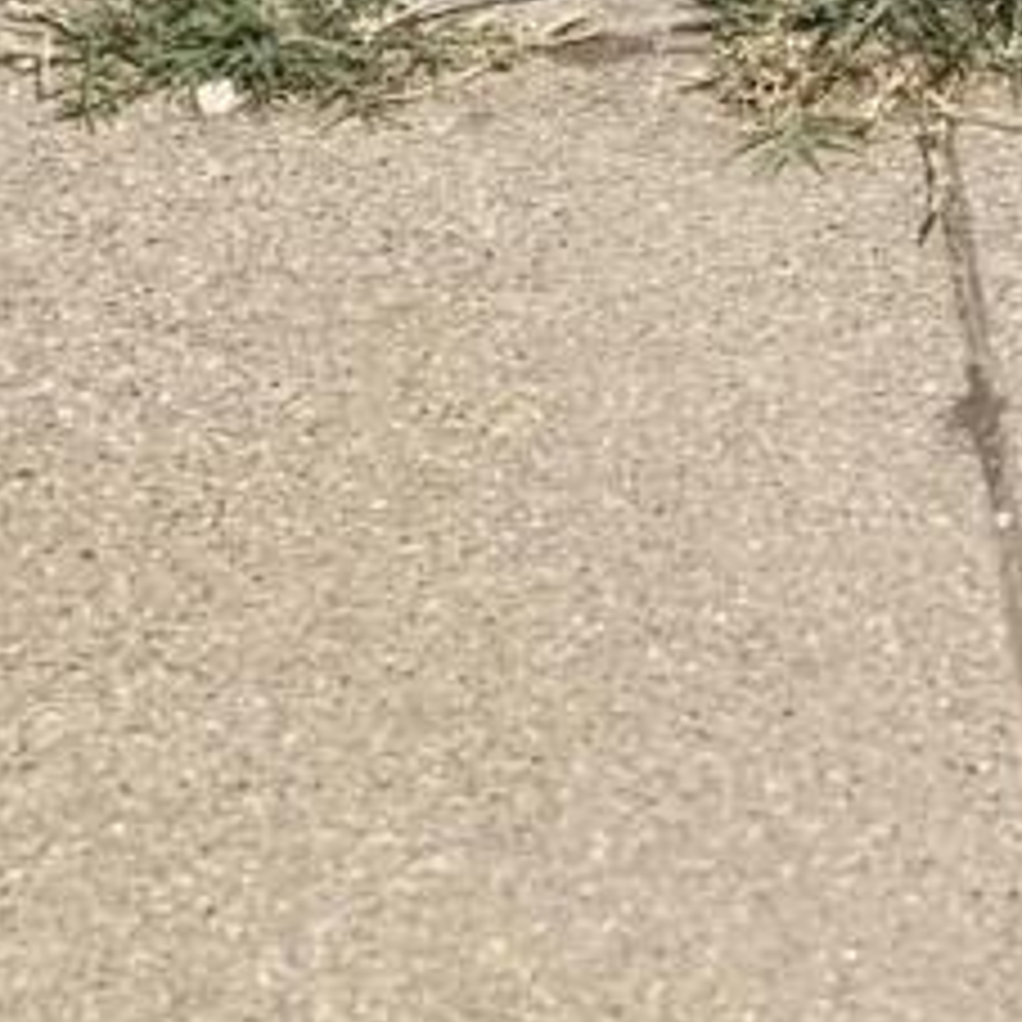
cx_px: -90
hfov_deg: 9.3
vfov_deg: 7.0
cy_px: -3174
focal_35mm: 187
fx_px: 6246
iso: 80
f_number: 1.78
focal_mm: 6.76
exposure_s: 1/8130
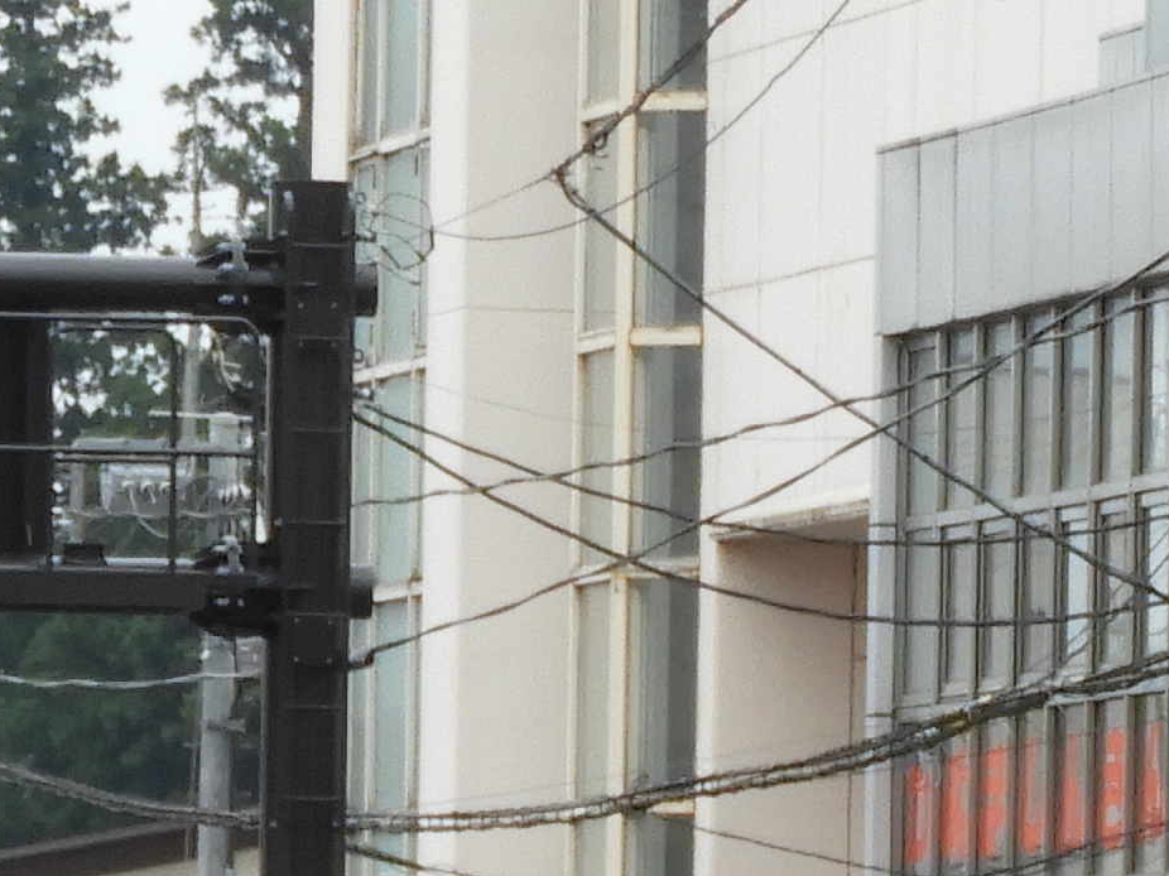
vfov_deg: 2.5
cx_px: 752
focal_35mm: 588
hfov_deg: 3.4
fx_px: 19852
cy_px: 1454
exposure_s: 1/125
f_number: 4.8
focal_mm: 18.8
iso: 100
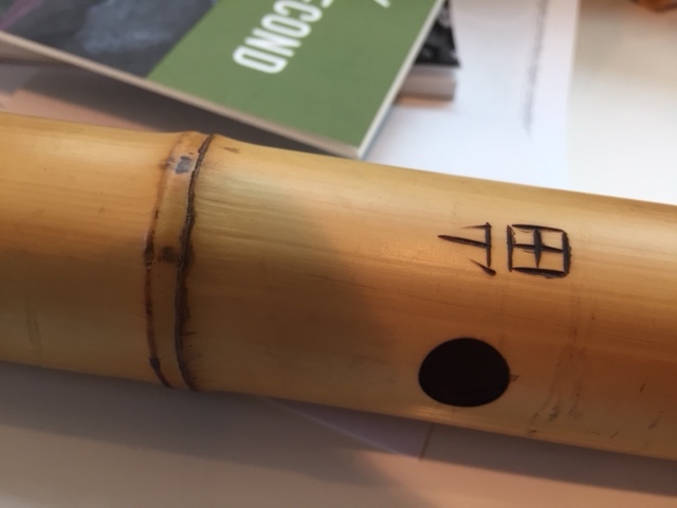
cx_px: 338
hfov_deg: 61.7
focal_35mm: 29
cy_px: 254
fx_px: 567
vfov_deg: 48.2
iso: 64
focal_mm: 4.15
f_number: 2.2
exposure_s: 1/30
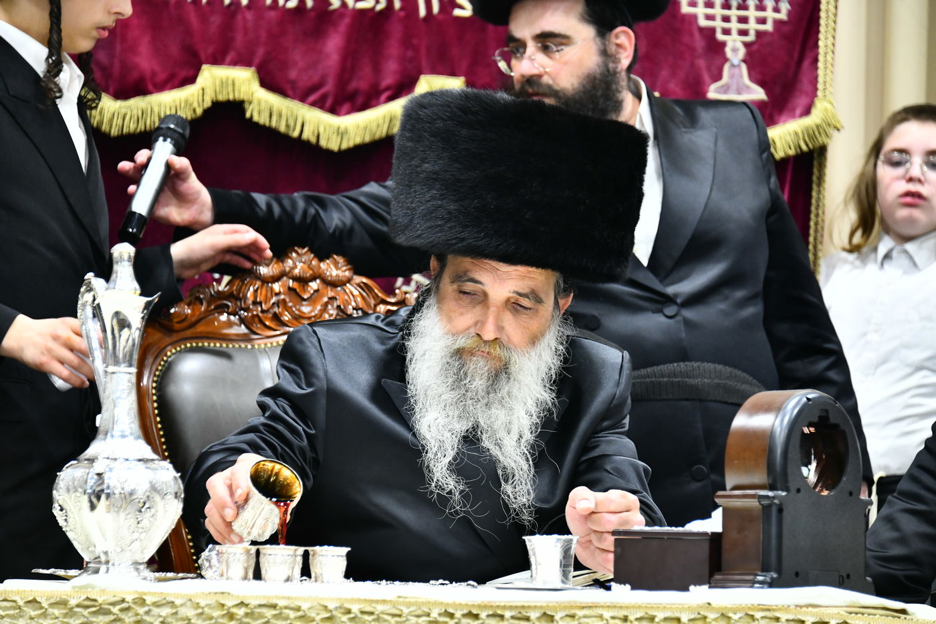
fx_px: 4679
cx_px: 468
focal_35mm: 180
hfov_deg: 11.4
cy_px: 312
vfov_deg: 7.6
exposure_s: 1/160
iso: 2000
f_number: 5.6
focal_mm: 180
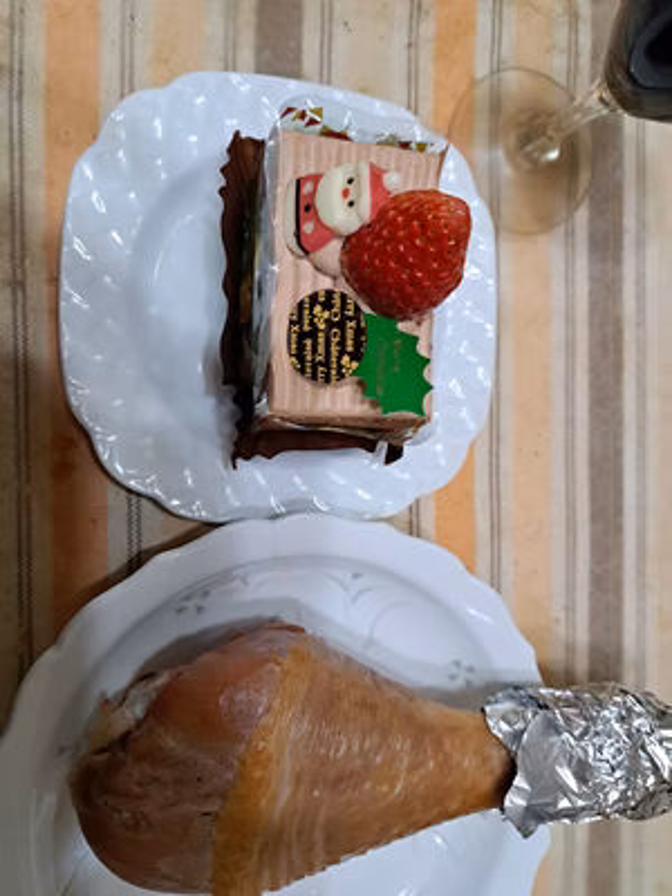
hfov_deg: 56.8
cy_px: 448
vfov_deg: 71.6
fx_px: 621
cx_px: 336
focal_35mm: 24
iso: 320
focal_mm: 5.23
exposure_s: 1/50
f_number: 1.8
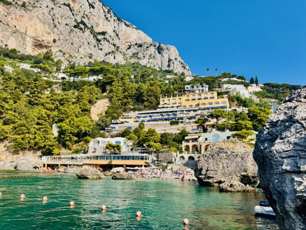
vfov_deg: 56.8
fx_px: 212
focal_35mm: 24
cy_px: 115
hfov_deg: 71.6
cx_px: 153
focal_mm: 6.76
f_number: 1.78
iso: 80
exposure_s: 1/4608
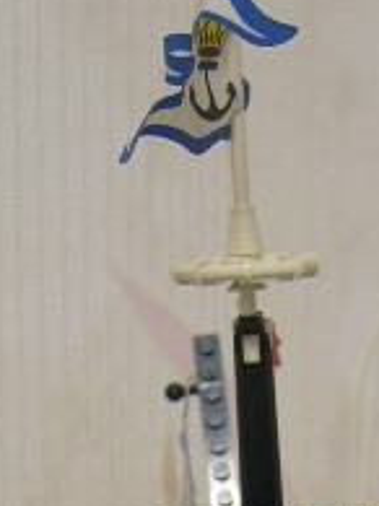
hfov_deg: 9.5
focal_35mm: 156
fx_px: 2280
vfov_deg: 11.5
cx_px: 262
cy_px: 978
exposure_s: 1/16.4
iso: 100
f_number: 2.8
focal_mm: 8
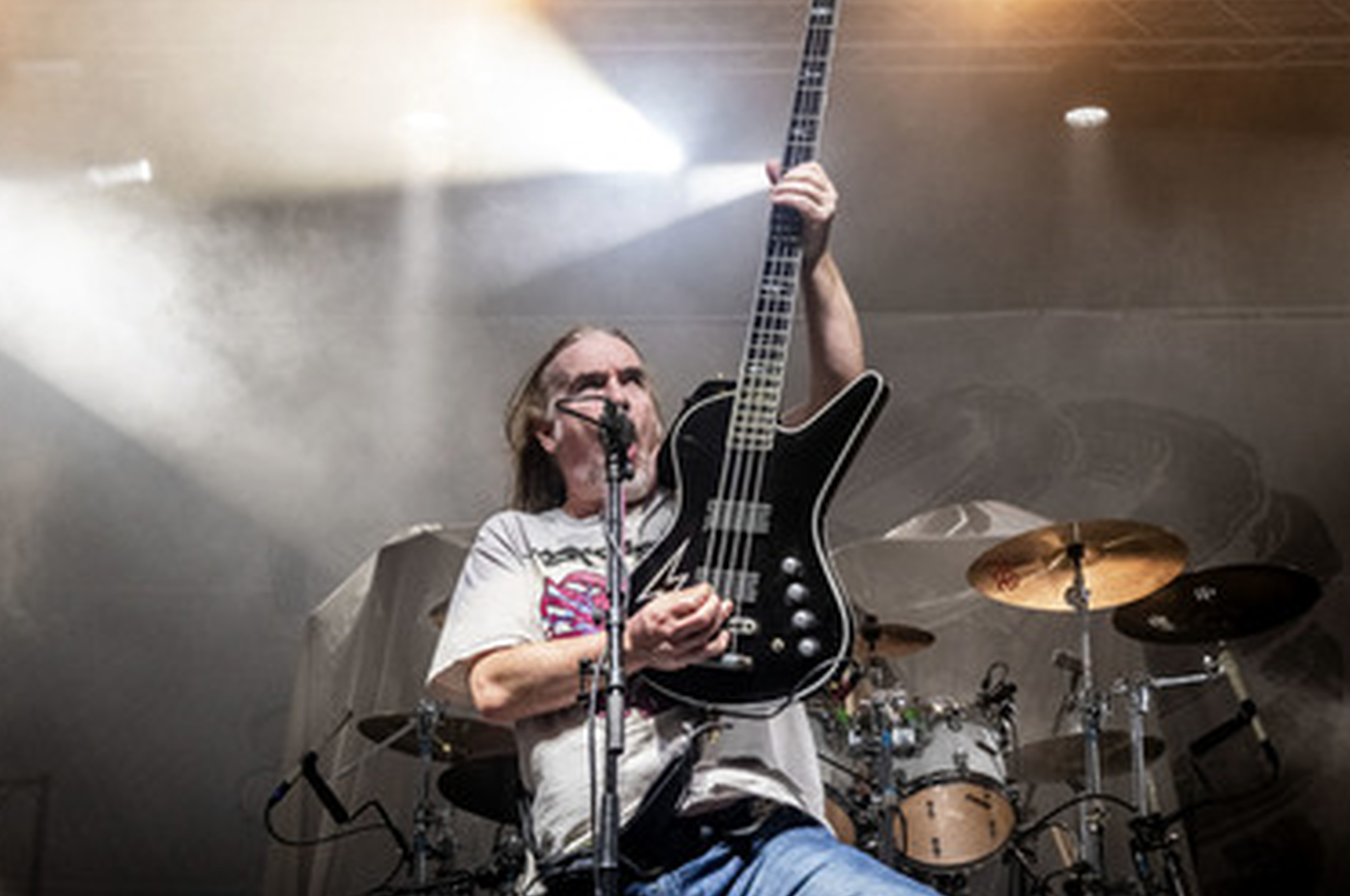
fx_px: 2135
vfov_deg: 23.7
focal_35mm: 57
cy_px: 395
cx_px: 709
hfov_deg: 35.1
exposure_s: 1/400
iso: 2000
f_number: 5.6
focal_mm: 47
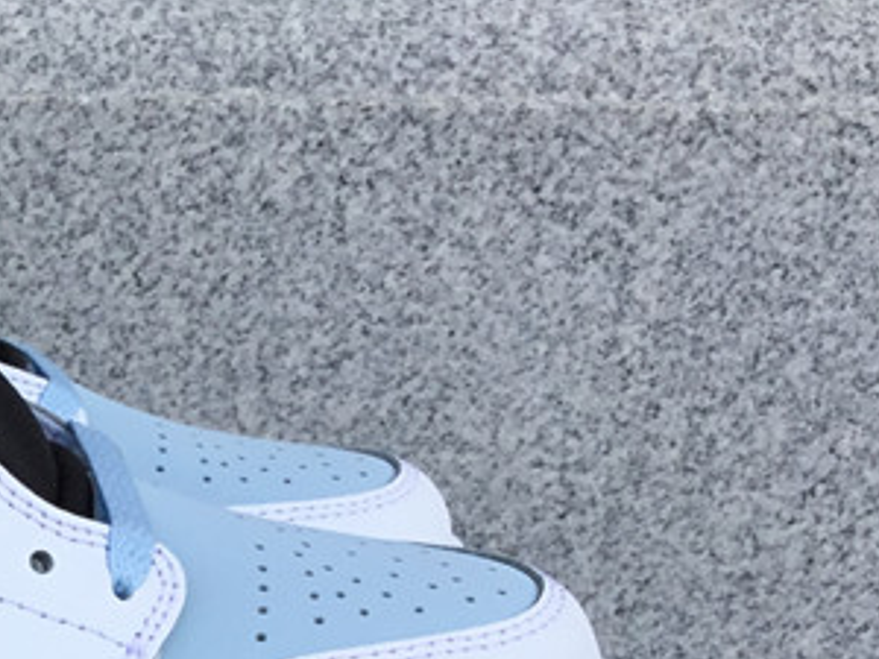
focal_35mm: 93
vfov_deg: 15.4
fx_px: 2362
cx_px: -220
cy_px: 740
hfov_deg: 19.6
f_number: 2.4
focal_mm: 3.3
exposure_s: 1/500
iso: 25
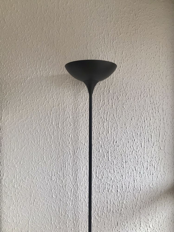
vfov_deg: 63.4
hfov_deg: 49.7
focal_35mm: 28
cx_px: 87
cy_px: 116
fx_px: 188
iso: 25
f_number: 1.8
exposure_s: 1/33
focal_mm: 3.99
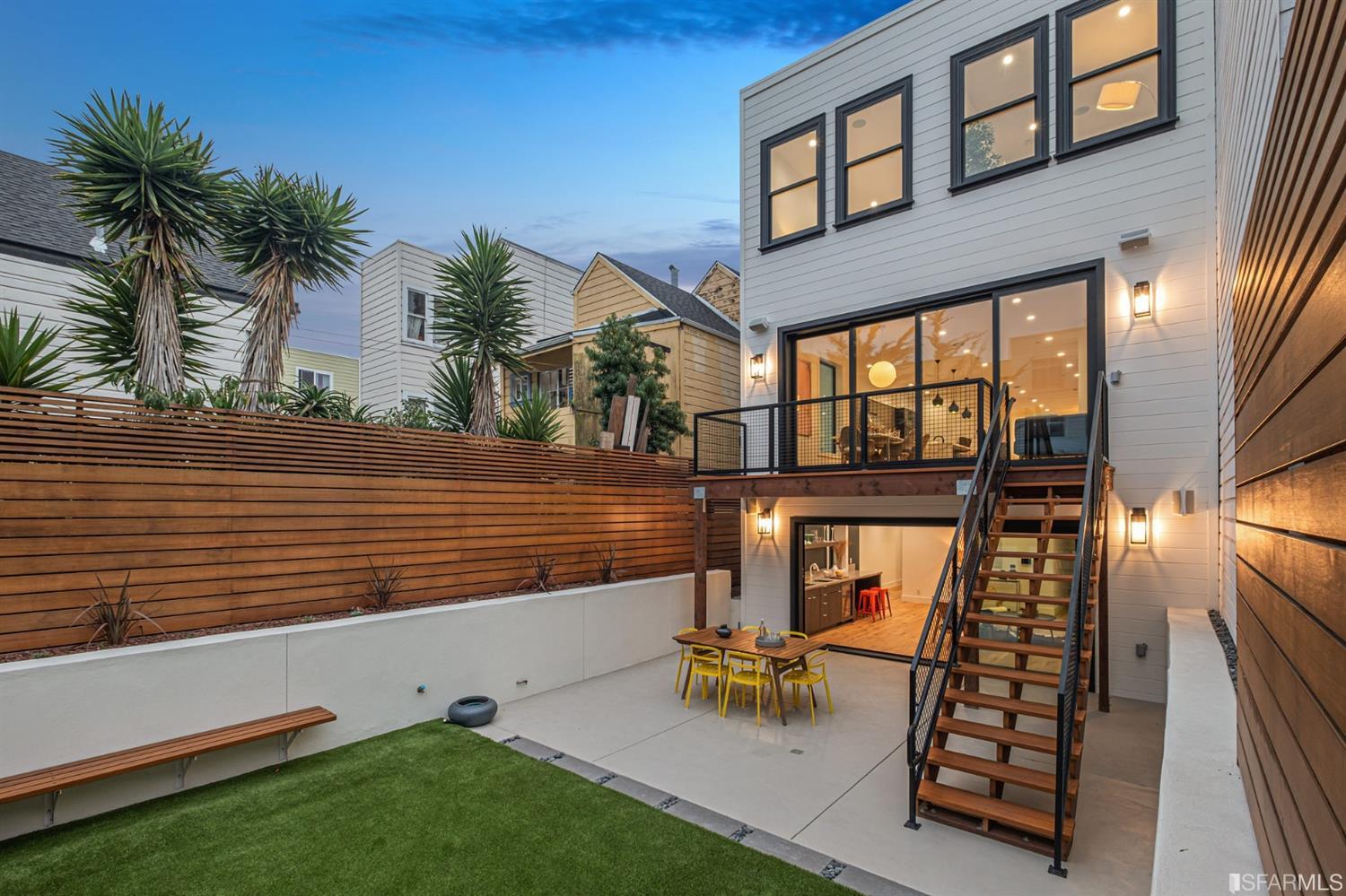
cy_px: 448
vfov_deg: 77.3
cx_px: 673
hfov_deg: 100.4
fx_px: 561
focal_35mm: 15
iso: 200
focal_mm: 10
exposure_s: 1/3
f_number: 8
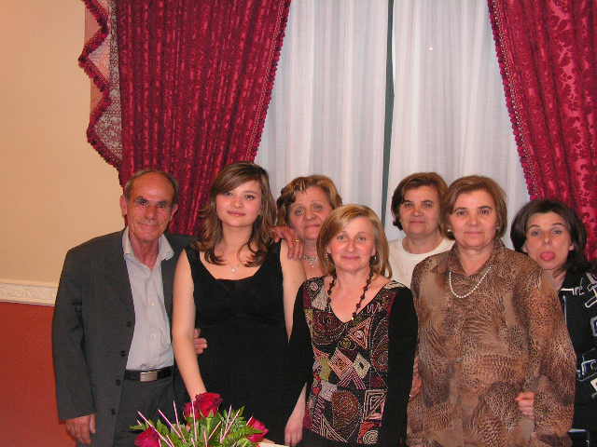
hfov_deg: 42.9
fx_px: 759
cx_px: 298
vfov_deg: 32.9
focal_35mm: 44
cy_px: 224
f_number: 3.2
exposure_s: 1/40
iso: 200
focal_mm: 7.4
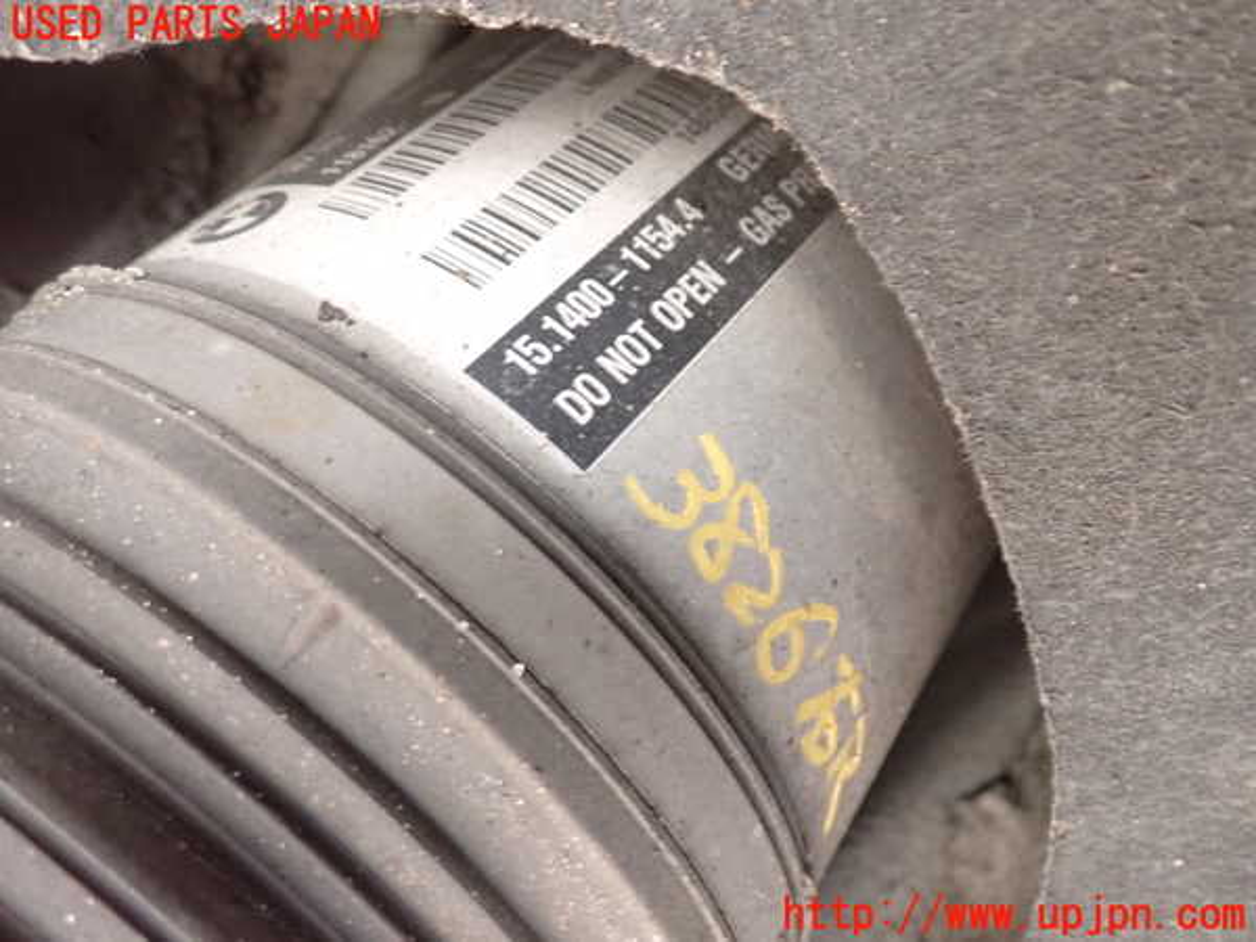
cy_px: 471
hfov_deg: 60.0
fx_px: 1089
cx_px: 628
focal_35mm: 30
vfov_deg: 46.8
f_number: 2.3
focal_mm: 5.4
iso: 800
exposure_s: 1/20
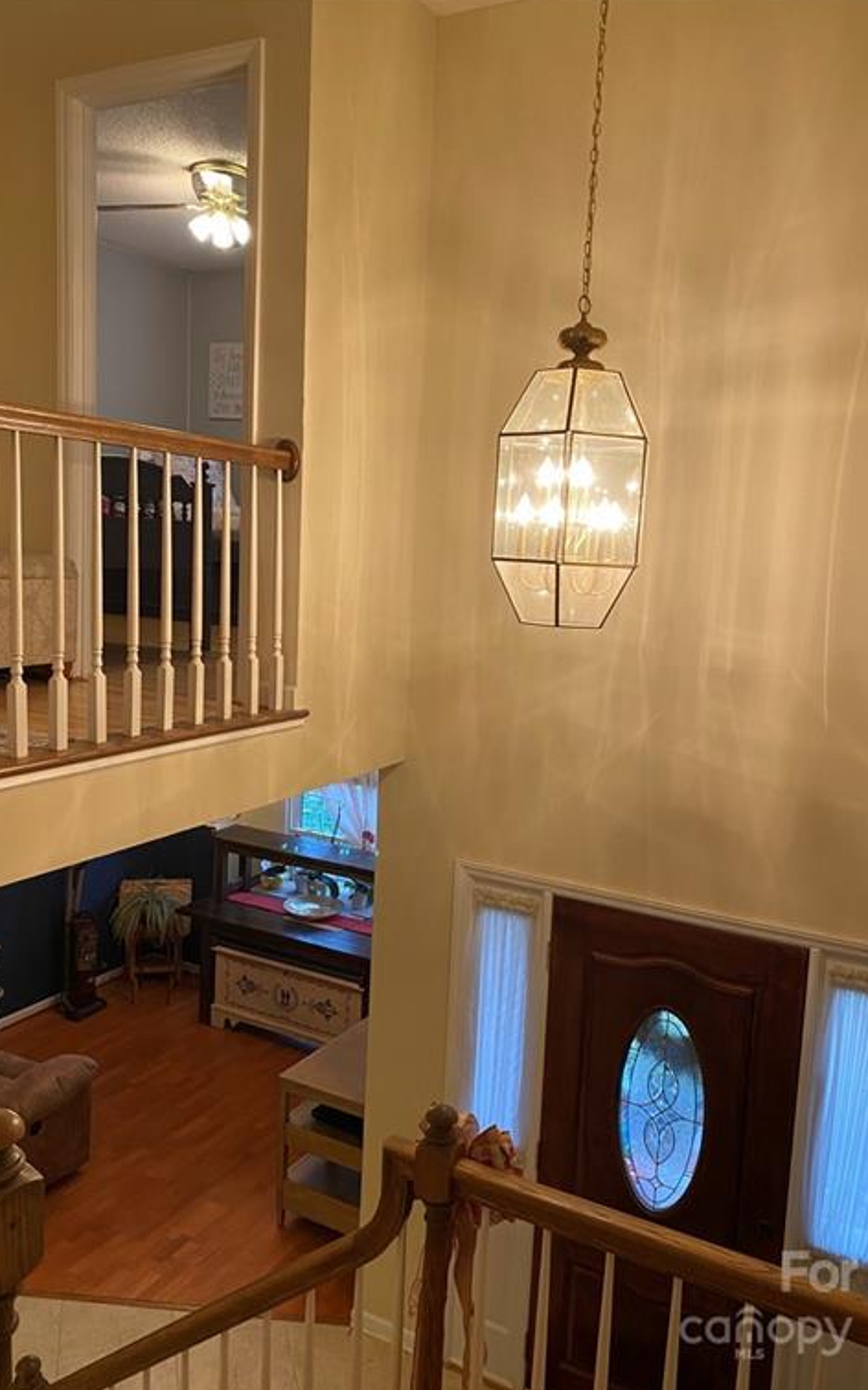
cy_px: 695
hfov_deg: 44.5
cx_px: 460
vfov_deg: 66.5
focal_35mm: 28
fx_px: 1061
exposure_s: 1/60
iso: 100
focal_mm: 4.25
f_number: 1.8
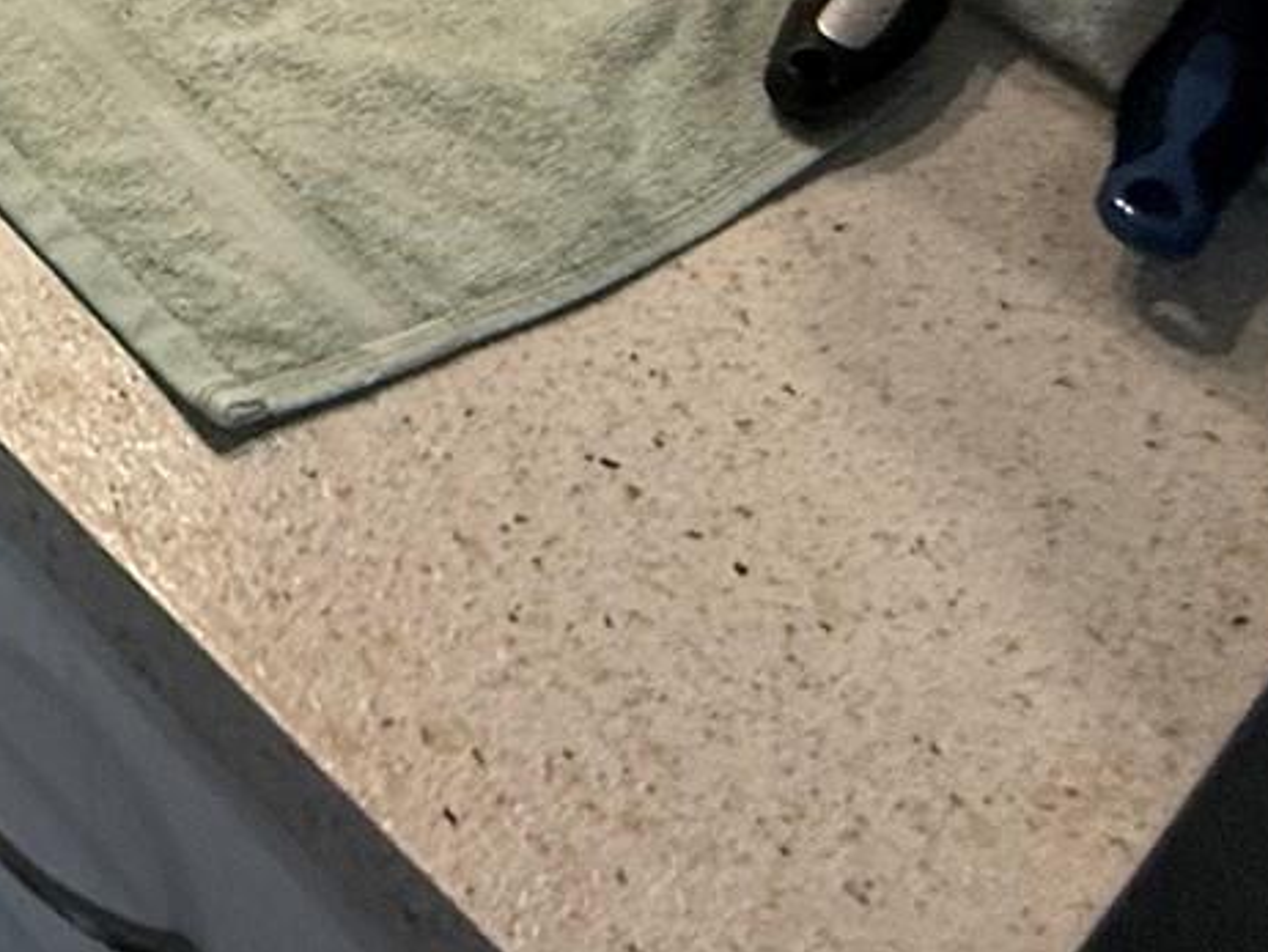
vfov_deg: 17.1
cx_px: -843
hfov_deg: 22.5
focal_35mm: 62
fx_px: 2272
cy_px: -974
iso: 320
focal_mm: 2.22
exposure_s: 1/120
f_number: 2.2
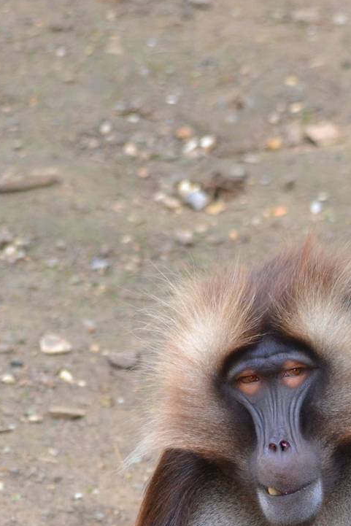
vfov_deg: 1.8
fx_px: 17029
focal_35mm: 1165
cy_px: 563
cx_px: 349
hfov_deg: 1.2
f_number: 6
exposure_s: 1/500
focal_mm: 350
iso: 1400
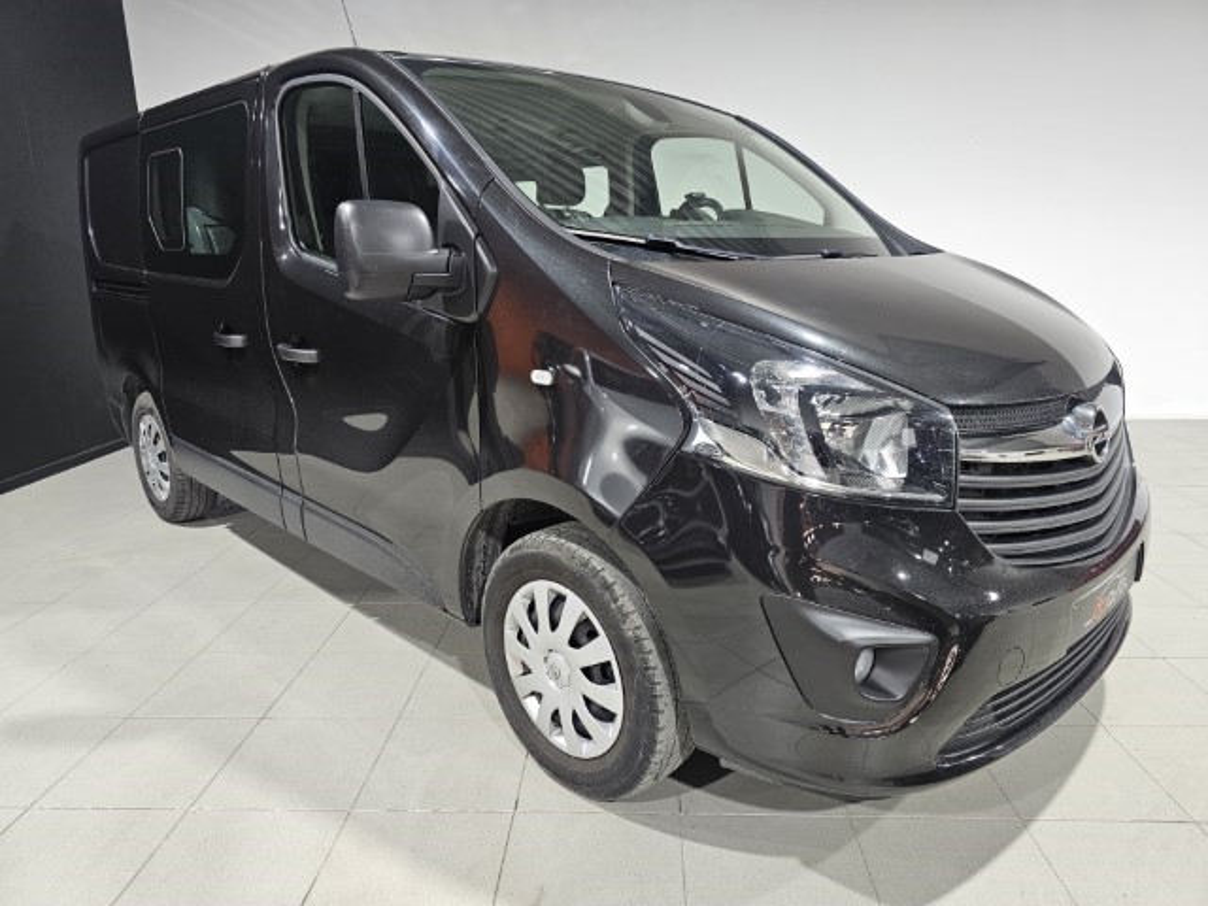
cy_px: 453
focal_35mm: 23
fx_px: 803
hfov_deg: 73.9
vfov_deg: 58.9
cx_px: 604
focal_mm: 6.3
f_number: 1.7
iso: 250
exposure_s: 1/100
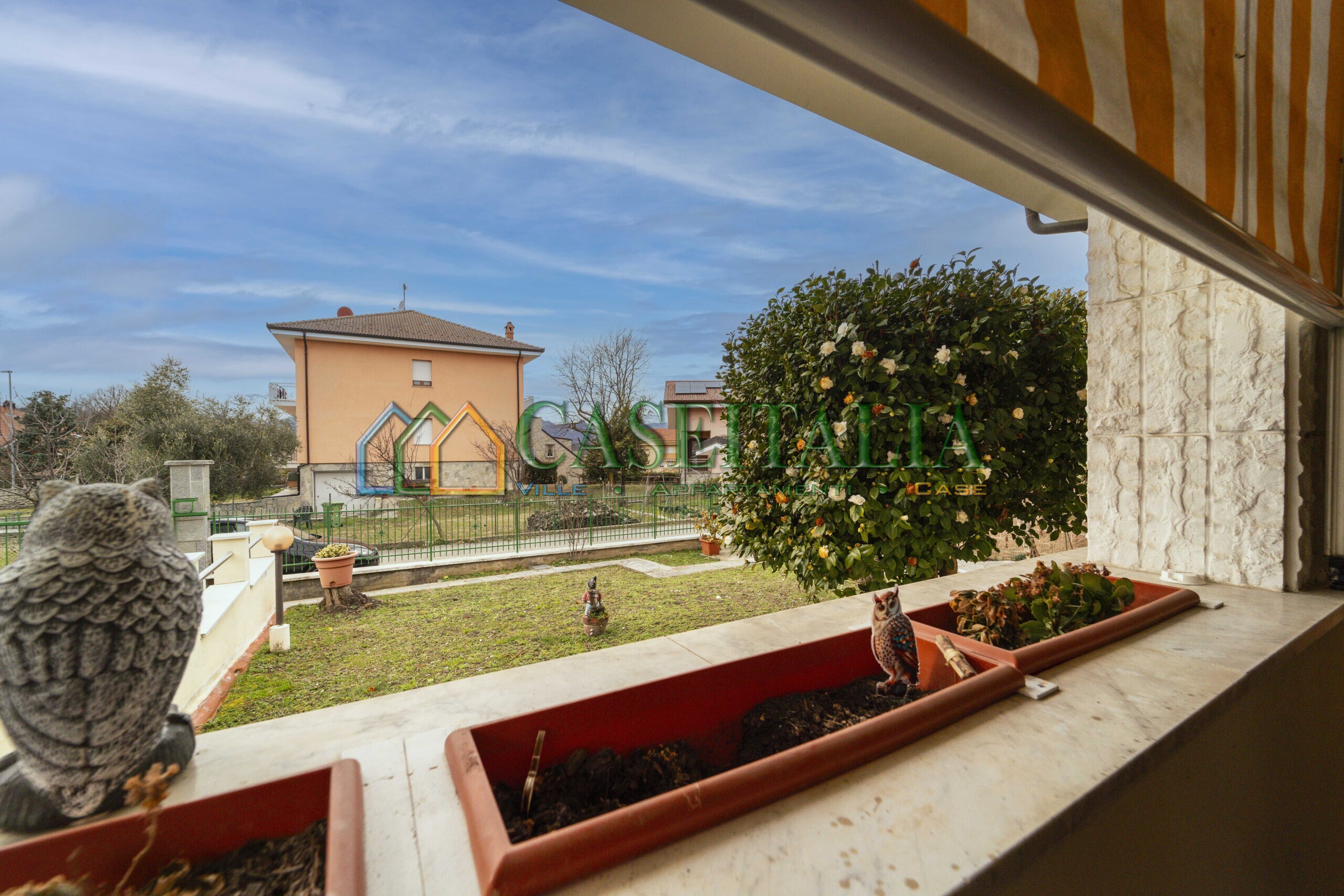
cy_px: 448
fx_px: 523
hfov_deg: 104.3
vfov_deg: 81.2
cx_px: 672
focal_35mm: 14
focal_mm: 14
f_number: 7.1
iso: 1000
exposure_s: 1/1000
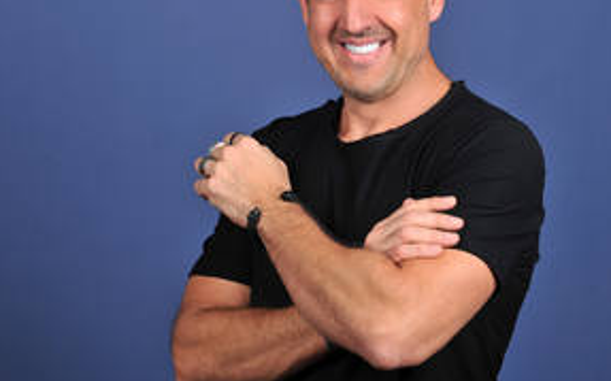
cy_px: 132
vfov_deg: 8.3
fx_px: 2613
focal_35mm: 157
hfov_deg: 13.3
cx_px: 266
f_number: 8
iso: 125
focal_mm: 92
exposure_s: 1/200
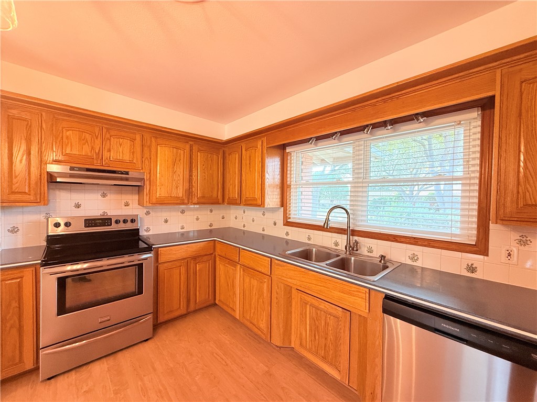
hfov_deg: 102.1
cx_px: 268
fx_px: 217
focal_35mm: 14
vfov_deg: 85.7
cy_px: 201
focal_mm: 2.22
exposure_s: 1/120
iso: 200
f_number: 2.2
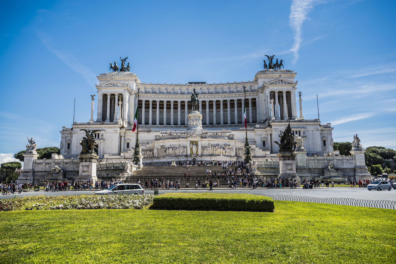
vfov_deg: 43.6
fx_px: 330
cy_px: 132
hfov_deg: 61.9
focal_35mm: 30
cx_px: 198
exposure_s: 1/400
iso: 100
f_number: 5.6
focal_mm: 30
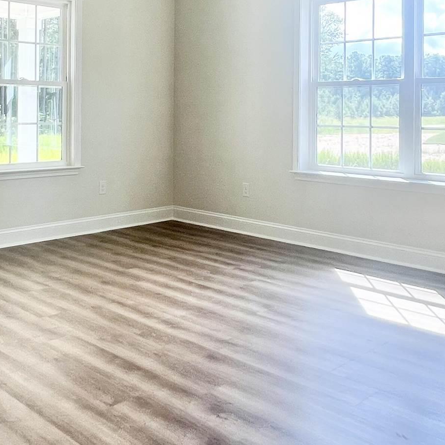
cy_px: 107
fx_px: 567
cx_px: 192
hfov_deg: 42.7
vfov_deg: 41.5
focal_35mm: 39
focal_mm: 1.57
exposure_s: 1/197
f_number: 1.8
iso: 32
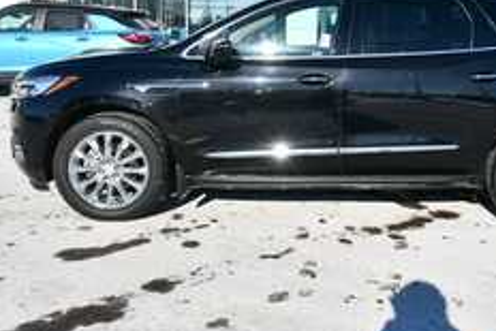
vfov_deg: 34.7
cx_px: 340
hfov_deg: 49.6
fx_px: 524
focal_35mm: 38
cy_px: 101
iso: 100
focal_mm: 15
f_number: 9
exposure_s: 1/320
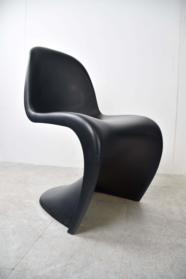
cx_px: 93
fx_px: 209
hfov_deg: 48.0
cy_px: 140
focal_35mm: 27
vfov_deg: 67.4
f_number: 3.5
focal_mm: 18
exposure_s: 1/20
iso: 250
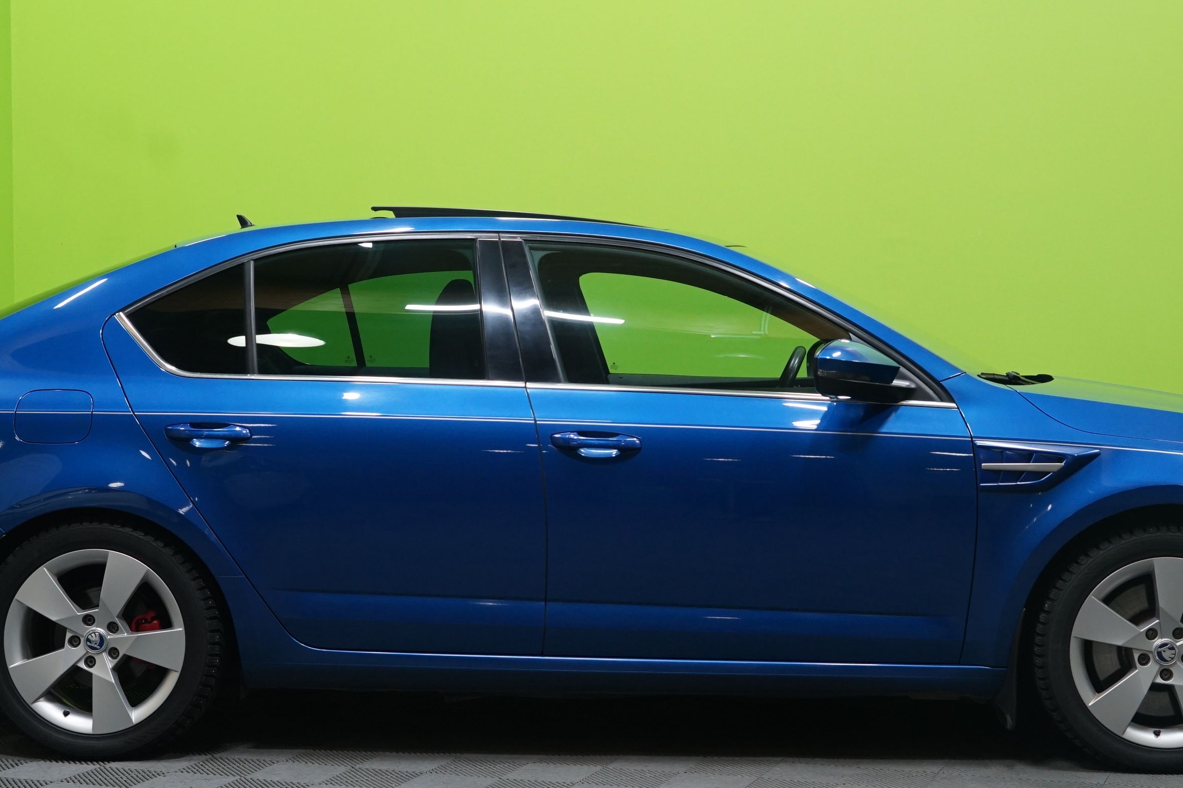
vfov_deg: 21.9
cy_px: 408
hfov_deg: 32.4
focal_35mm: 62
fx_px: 2037
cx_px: 615
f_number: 5
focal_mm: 37
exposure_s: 1/20
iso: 1000
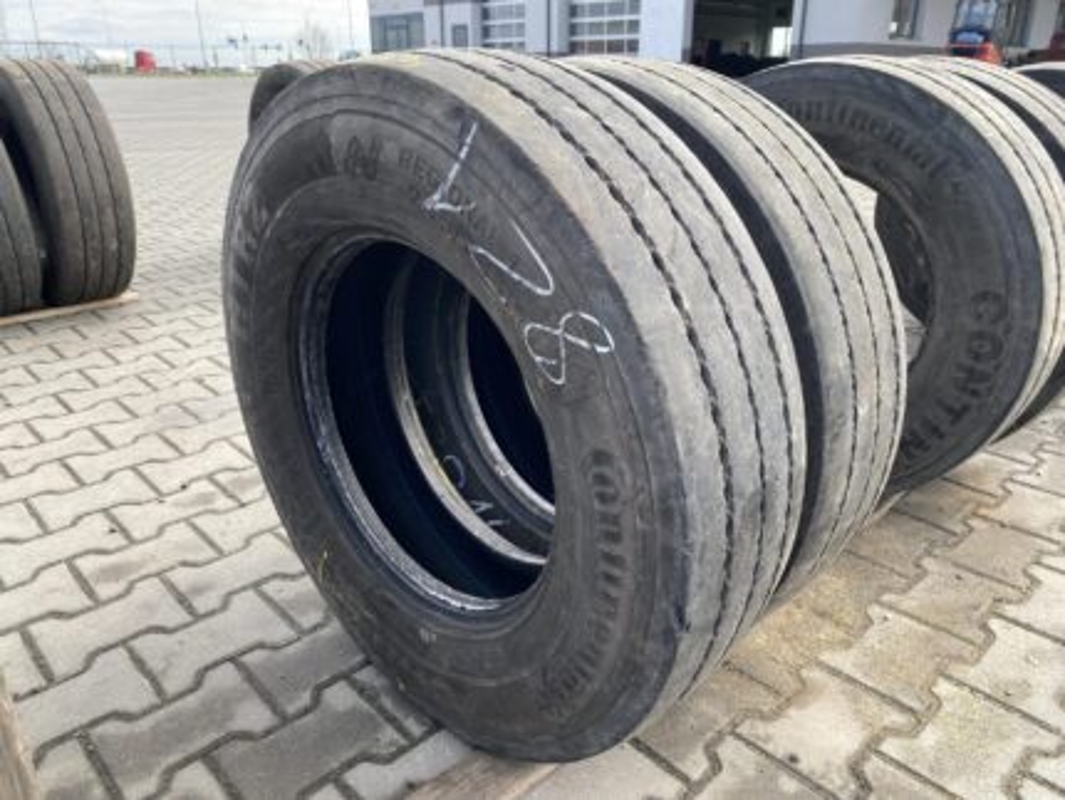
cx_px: 532
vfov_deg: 53.1
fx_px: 800
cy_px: 400
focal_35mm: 26
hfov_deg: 67.3
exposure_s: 1/549
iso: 32
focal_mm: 4.25
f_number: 1.8
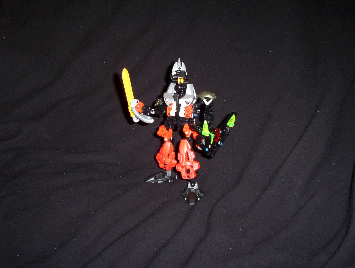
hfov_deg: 47.8
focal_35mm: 39
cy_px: 134
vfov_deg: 37.0
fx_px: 401
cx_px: 178
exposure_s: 1/30
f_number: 4.5
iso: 140
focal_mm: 6
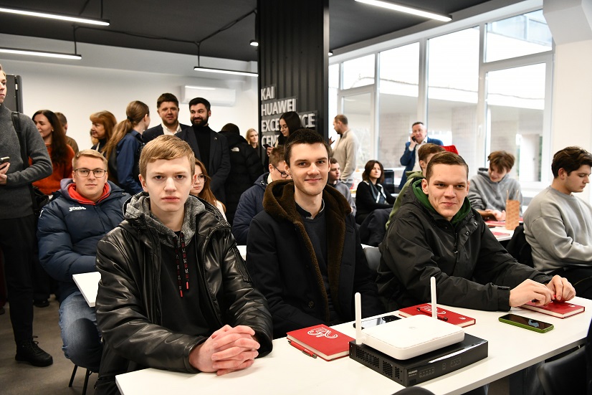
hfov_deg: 63.6
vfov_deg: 45.0
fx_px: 477
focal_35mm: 29
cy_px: 198
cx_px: 296
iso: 2500
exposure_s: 1/100
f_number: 4
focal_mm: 29
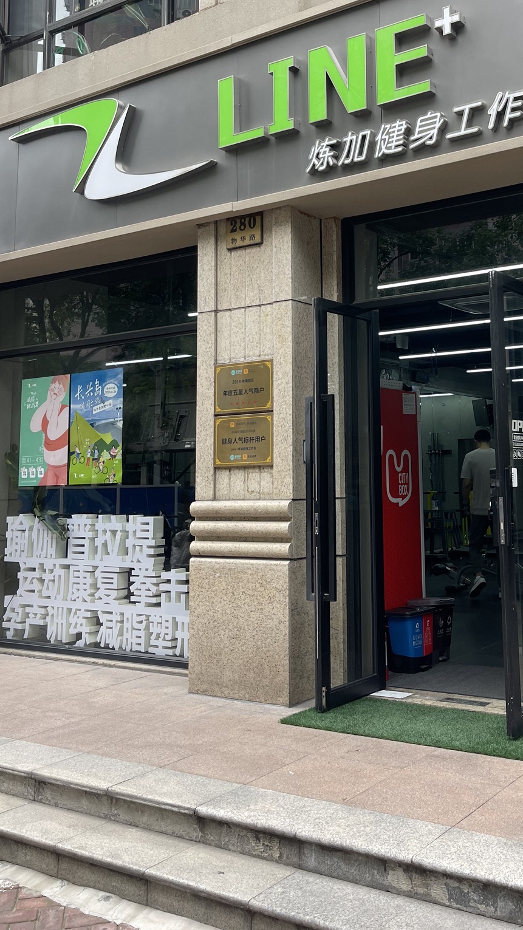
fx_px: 912
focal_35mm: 37
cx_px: 366
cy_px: 355
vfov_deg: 53.5
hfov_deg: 31.6
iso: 32
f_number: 1.6
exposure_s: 1/373
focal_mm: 5.1
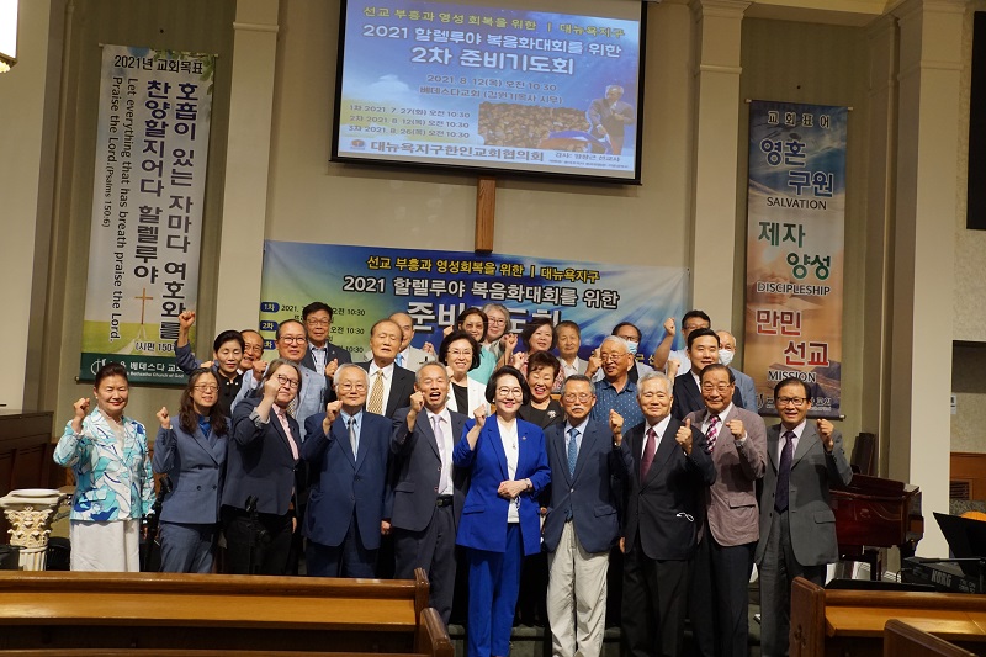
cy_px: 328
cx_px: 493
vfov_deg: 36.9
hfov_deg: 53.1
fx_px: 986
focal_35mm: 36
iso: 1000
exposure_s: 1/60
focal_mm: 24
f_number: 6.3
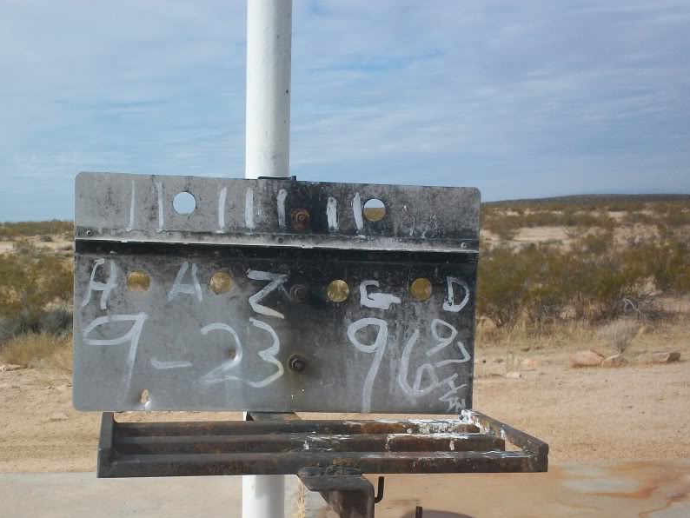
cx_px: 263
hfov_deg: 38.7
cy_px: 333
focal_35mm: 49
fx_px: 977
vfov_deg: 29.5
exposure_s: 1/800
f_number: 4.5
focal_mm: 6.3
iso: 80
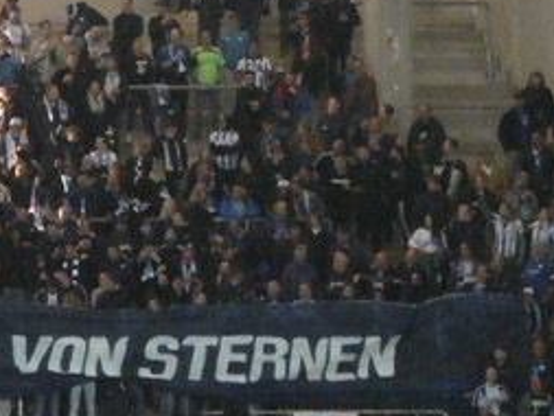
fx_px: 9367
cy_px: 142
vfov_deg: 2.5
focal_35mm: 585
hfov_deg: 3.4
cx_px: -109
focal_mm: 41.4
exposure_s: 1/125
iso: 3200
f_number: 5.6
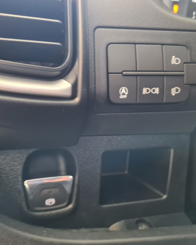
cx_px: 87
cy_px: 122
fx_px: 247
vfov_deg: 52.8
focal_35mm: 34
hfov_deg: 43.3
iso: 640
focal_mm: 5.4
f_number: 1.8
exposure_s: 1/25
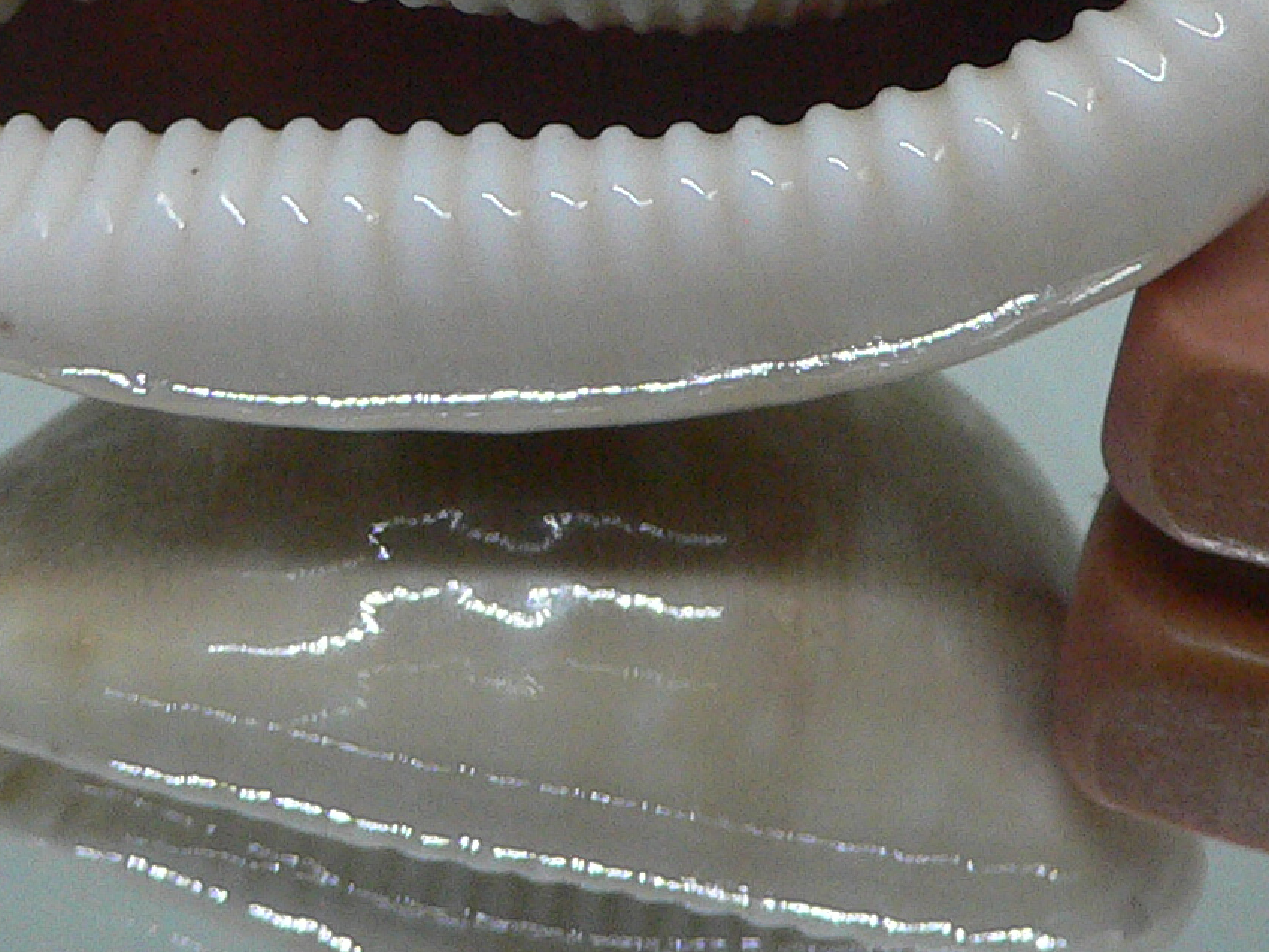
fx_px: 3044
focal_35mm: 83
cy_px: -1
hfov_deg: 23.5
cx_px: 578
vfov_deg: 17.4
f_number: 2.8
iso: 200
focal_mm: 4.6
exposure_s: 1/60
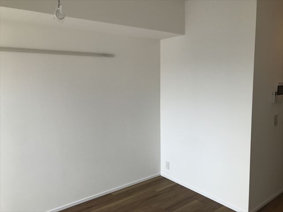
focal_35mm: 28
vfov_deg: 49.7
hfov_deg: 63.4
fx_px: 229
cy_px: 106
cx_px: 142
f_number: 1.8
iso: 20
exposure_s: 1/192
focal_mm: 3.99
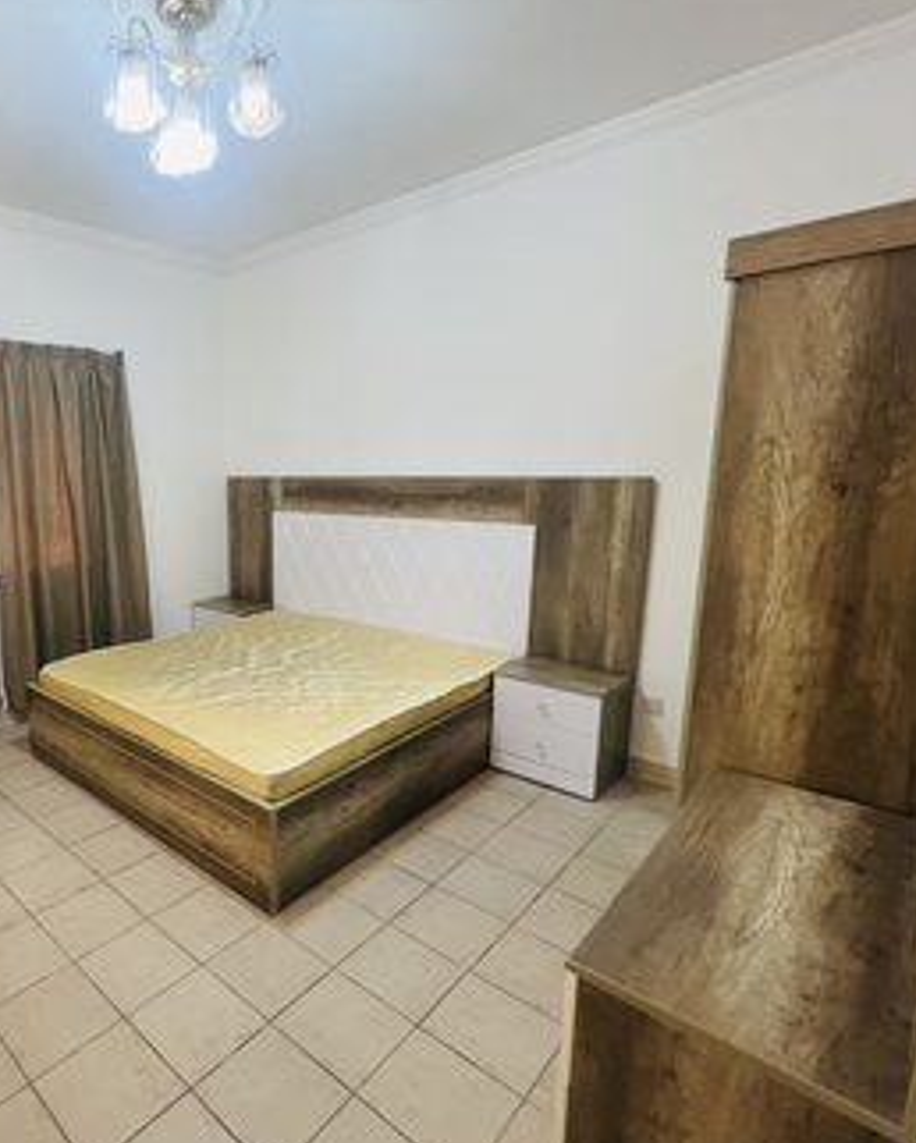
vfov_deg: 86.3
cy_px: 584
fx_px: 609
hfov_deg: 68.3
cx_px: 211
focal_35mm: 18
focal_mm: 1.57
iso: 250
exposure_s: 1/50
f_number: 1.8
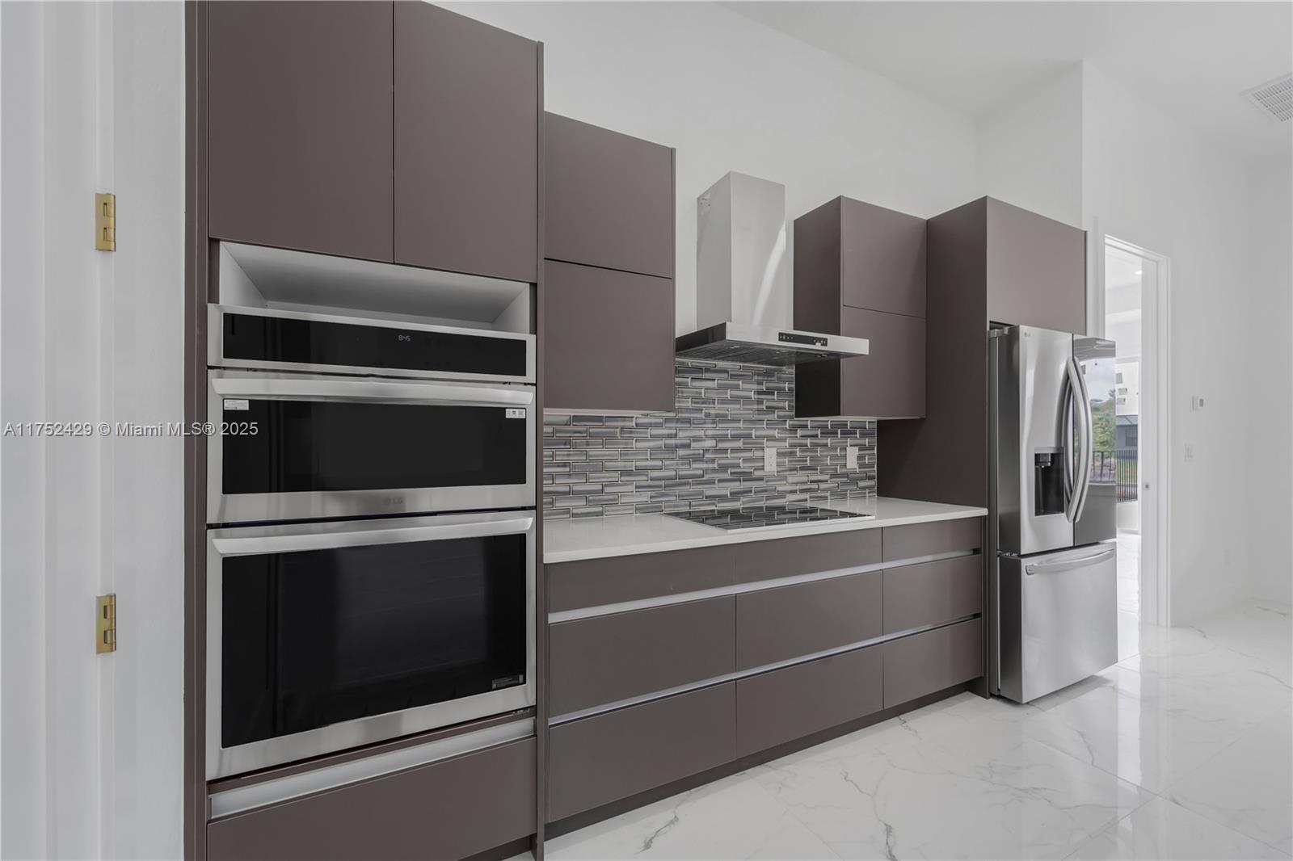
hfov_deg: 104.3
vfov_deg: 81.2
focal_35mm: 14
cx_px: 646
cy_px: 430
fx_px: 503
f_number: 8
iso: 250
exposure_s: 1/25
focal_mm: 14
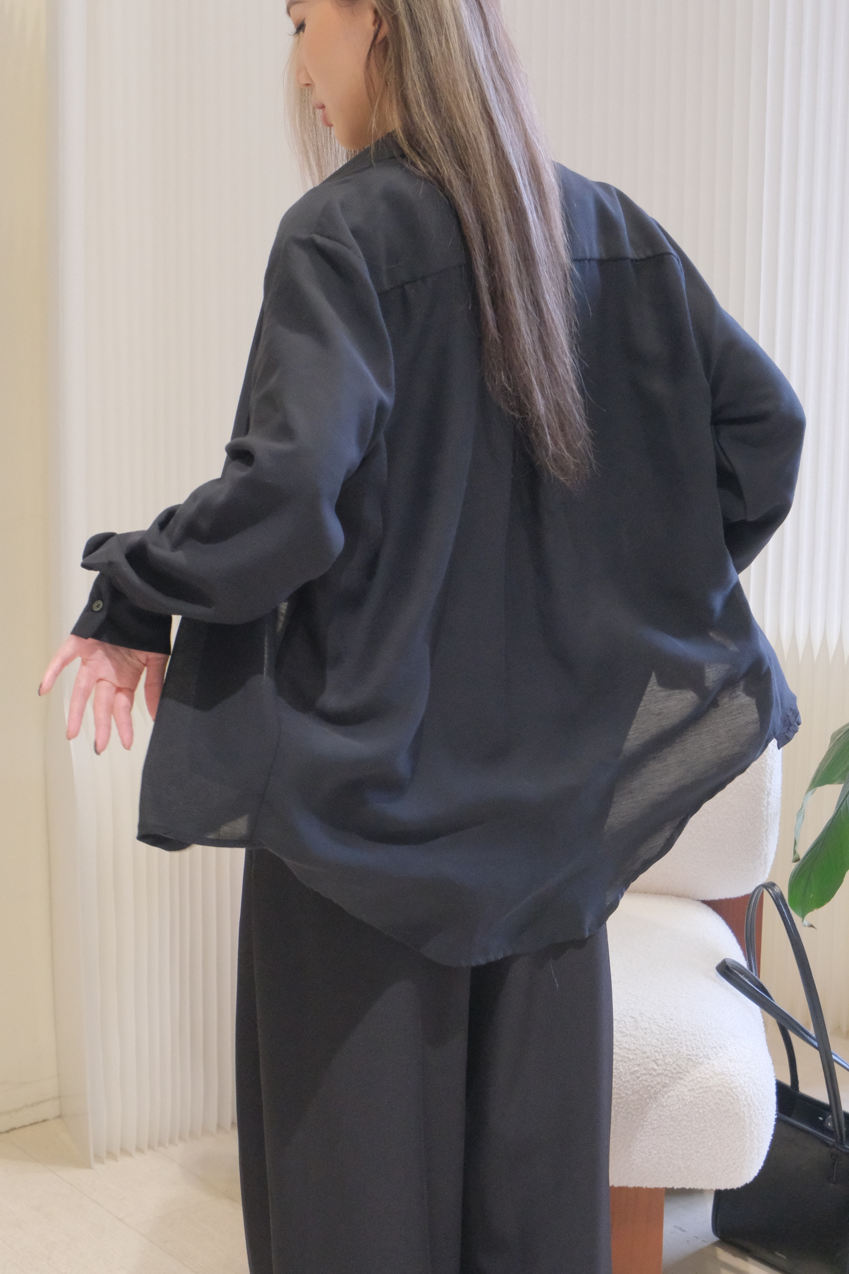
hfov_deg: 21.6
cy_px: 637
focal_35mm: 63
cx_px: 424
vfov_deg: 31.9
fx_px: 2228
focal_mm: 42
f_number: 5.6
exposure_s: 1/250
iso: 8000
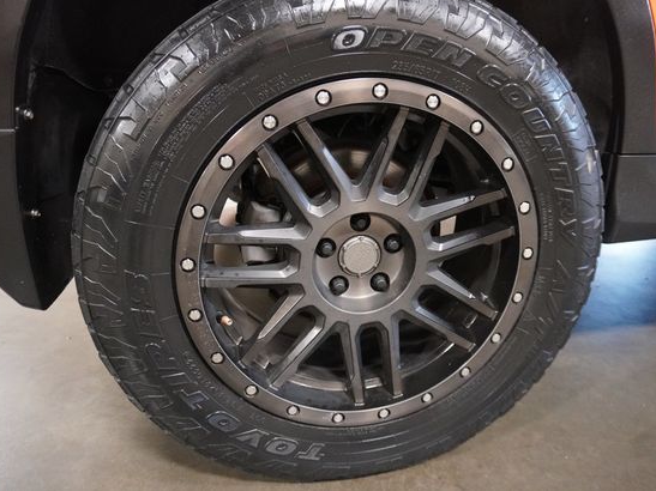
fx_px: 512
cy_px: 237
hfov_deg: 65.3
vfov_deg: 51.3
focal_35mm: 27
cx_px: 351
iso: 6400
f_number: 3.5
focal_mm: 16
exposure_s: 1/50
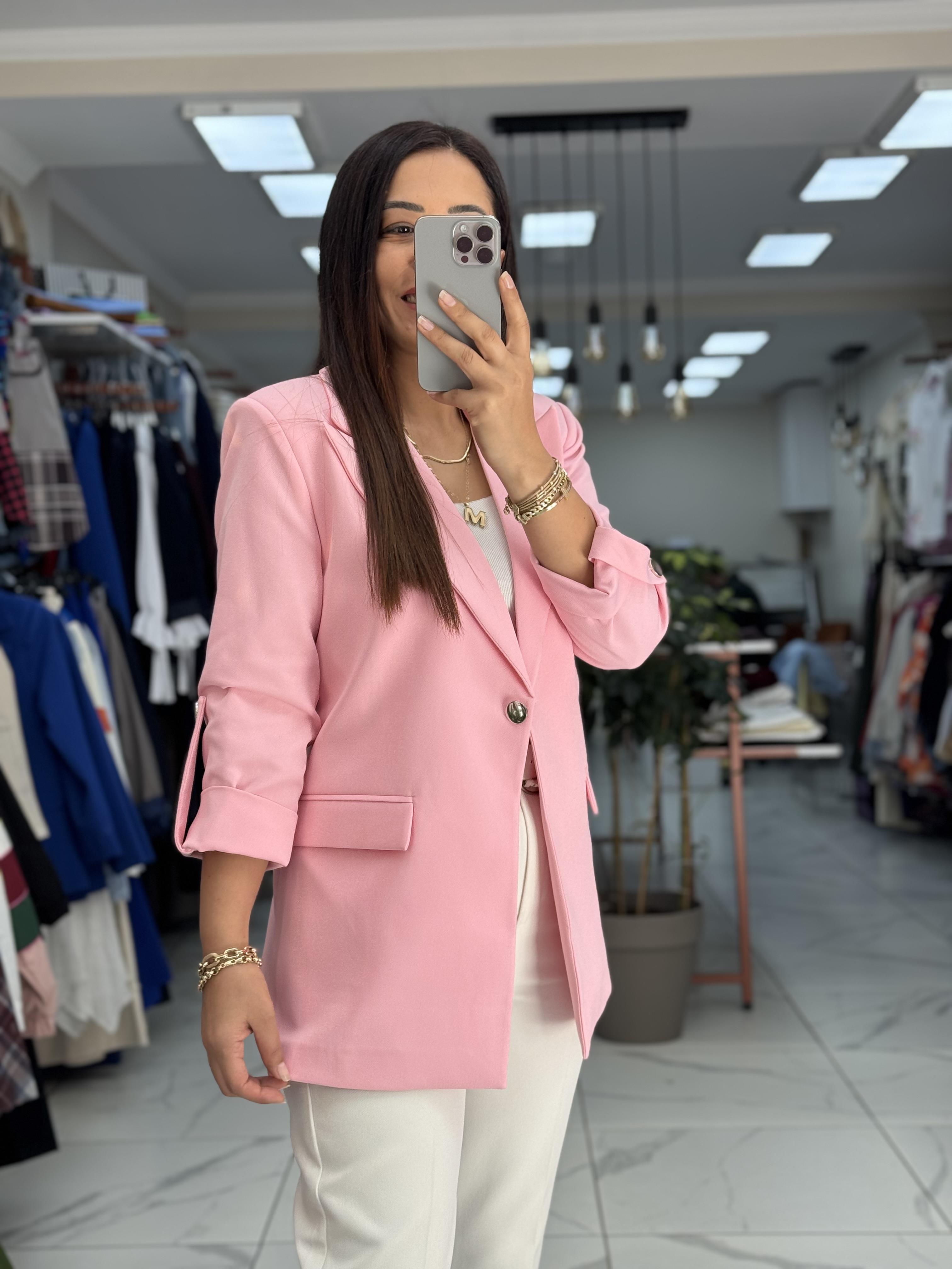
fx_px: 1760
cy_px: 634
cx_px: 476
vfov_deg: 39.7
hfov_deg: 30.3
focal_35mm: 48
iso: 64
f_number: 1.78
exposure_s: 1/172
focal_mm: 6.76
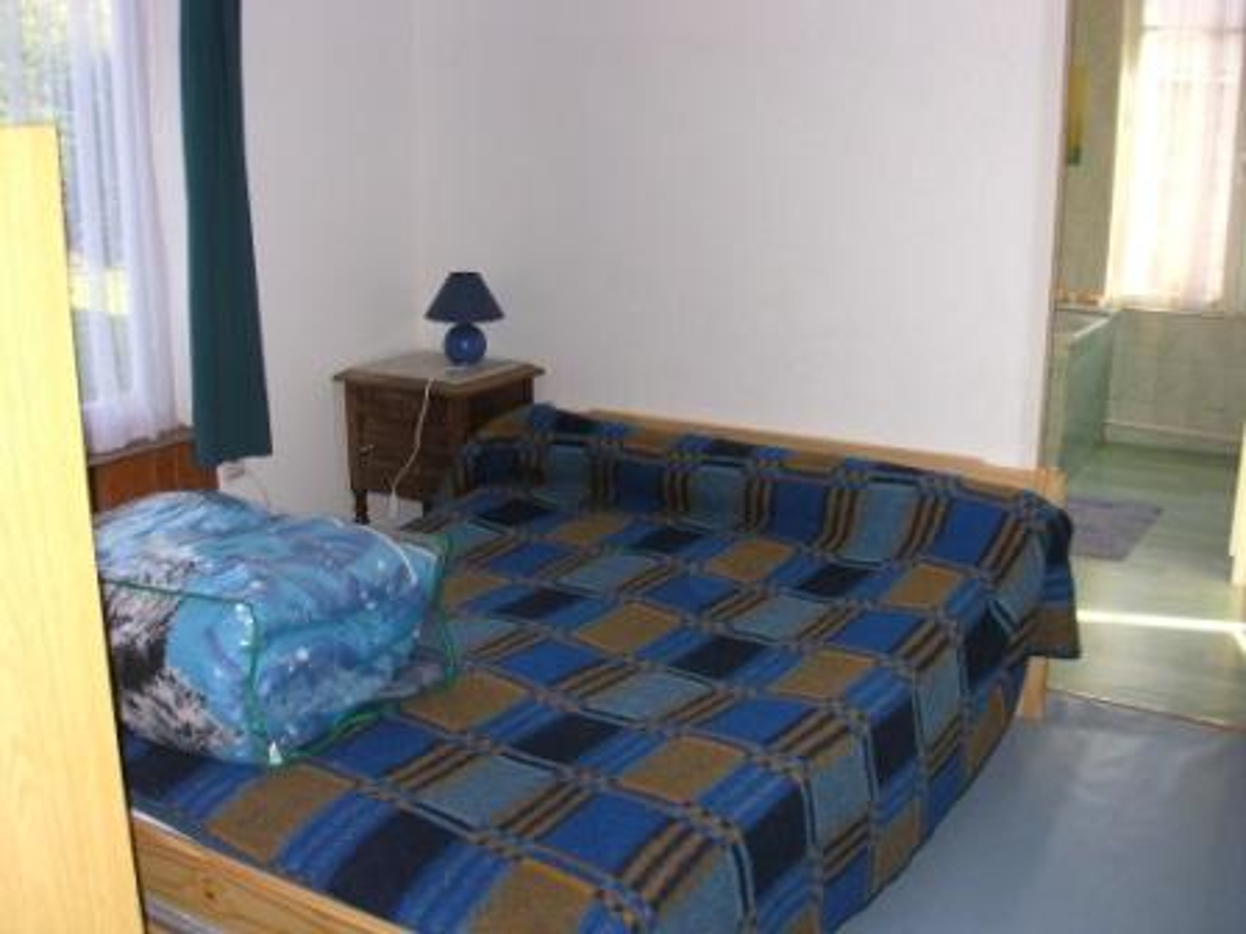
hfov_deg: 50.1
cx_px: 623
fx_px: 1332
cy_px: 467
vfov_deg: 38.7
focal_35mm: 37
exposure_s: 1/60
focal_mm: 5.6
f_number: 2.7
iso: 156
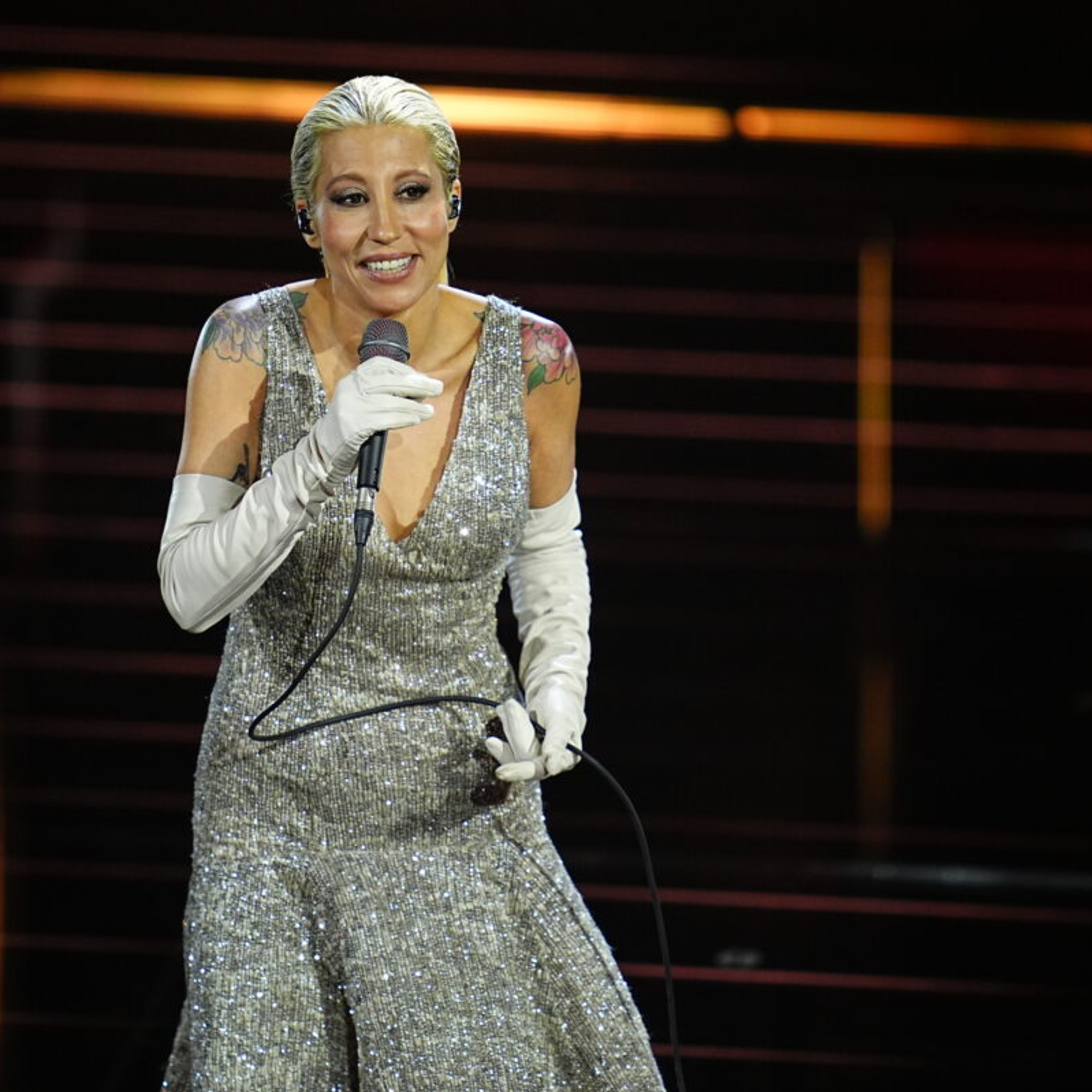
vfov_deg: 3.4
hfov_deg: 3.4
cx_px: 499
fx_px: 18238
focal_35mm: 511
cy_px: 545
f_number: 2.8
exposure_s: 1/400
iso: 3200
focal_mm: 400
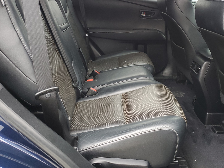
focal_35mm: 36
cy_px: 55
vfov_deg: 39.2
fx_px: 233
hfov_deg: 50.6
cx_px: 146
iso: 70
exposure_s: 1/120
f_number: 1.5
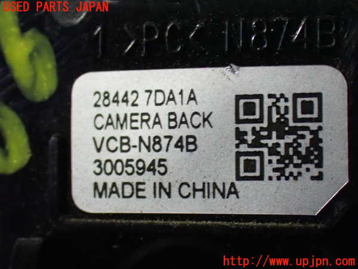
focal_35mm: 82
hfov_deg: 23.8
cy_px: 134
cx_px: 179
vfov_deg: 18.0
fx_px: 848
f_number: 4.3
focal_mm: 14.62
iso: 1600
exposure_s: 1/25
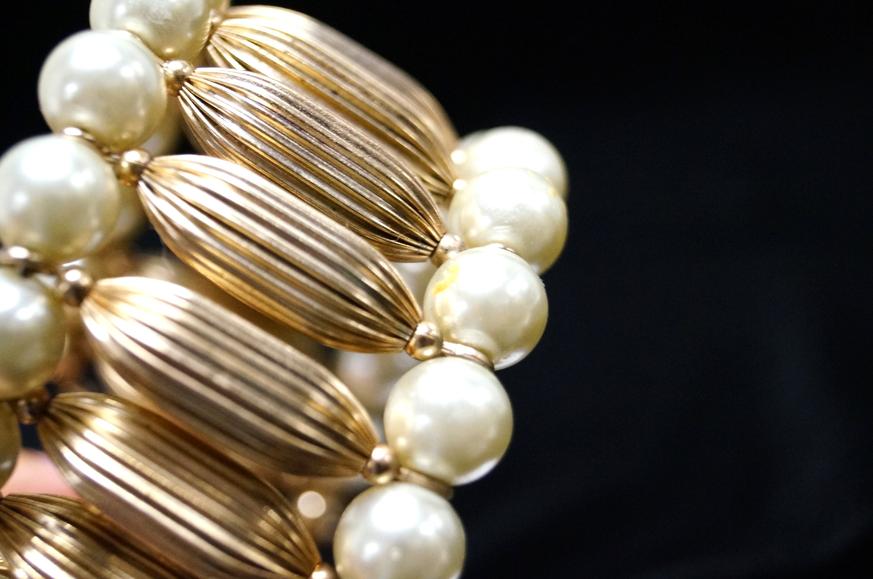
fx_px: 1997
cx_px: 436
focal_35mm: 82
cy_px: 290
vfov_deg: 16.5
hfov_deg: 24.7
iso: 2500
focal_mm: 55
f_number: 5.6
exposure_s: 1/100
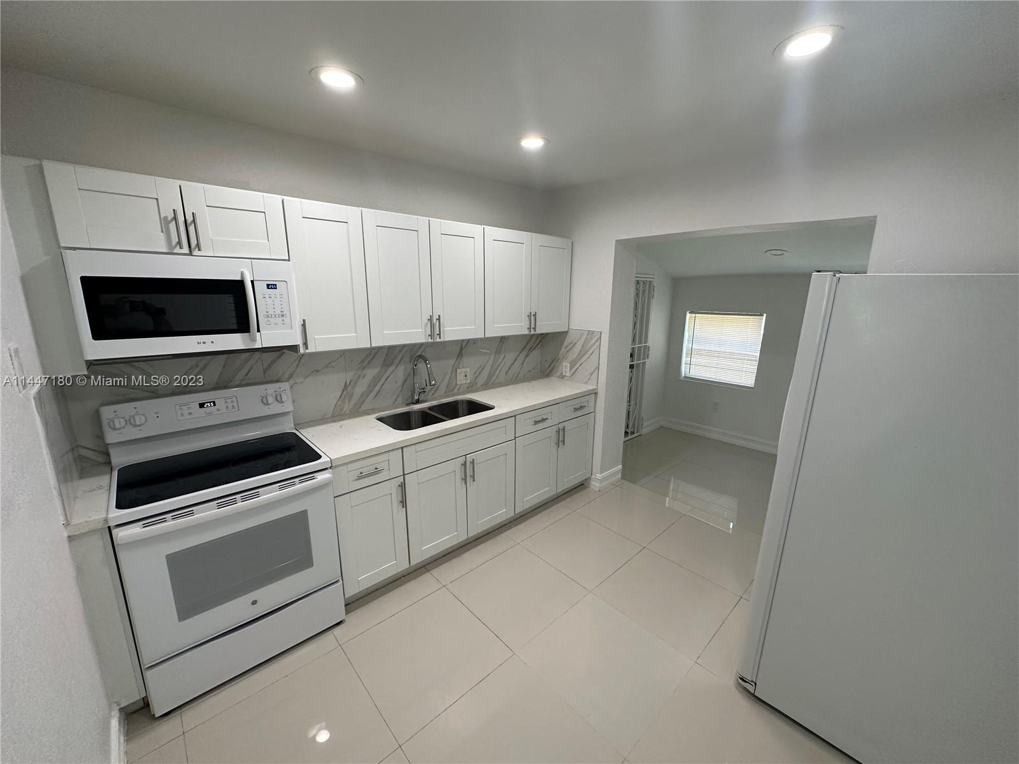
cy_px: 382
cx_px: 510
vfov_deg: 85.7
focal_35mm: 14
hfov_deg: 102.1
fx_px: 412
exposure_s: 1/120
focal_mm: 2.22
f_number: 2.2
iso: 200
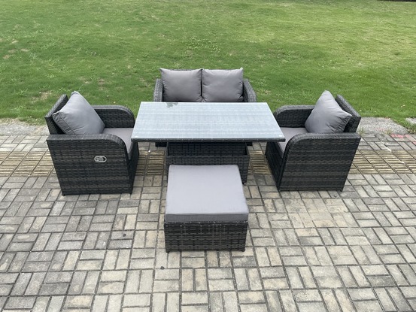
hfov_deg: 67.3
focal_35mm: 26
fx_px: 313
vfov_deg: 53.1
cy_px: 156
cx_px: 208
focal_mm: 4.2
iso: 160
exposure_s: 1/60
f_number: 1.6
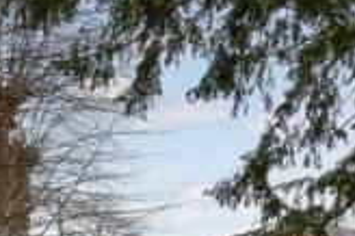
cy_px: 326
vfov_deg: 19.2
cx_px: 285
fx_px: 630
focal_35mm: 64
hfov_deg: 30.7
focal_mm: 11
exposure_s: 1/100
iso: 160
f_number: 8
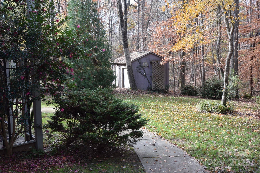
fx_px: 260
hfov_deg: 53.1
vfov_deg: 36.9
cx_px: 130
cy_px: 86
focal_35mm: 36
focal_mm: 24
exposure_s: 1/125
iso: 400
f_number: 5.6
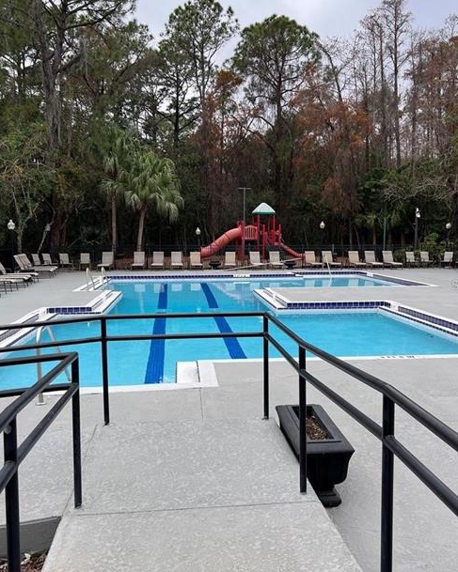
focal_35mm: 32
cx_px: 238
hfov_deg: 45.8
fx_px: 542
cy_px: 285
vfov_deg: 55.7
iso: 50
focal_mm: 5.7
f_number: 1.5
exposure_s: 1/2008
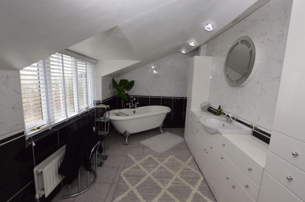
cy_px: 101
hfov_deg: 100.5
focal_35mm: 15
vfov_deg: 77.2
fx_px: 127
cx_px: 152
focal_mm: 10
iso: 320
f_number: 5.6
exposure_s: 1/125
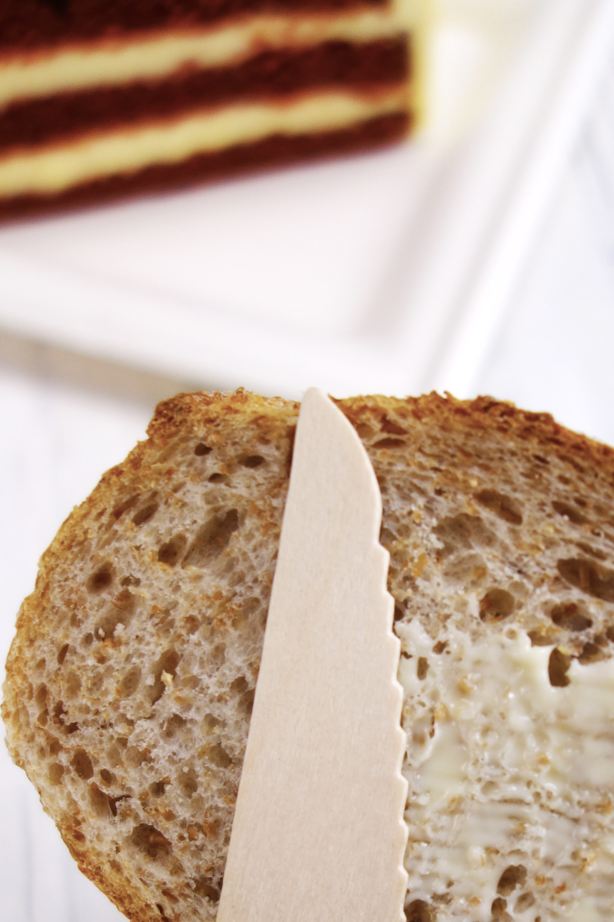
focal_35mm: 52
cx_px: 405
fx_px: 1330
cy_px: 750
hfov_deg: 25.9
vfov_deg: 36.8
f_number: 1.8
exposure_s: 1/320
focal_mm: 10.4
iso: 80
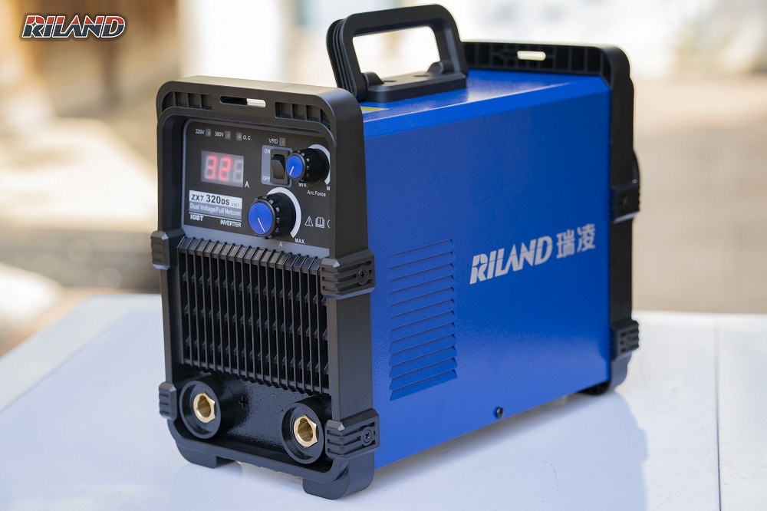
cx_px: 384
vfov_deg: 16.3
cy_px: 256
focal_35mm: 84
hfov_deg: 24.2
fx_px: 1789
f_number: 2.8
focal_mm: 56
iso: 100
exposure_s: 1/250
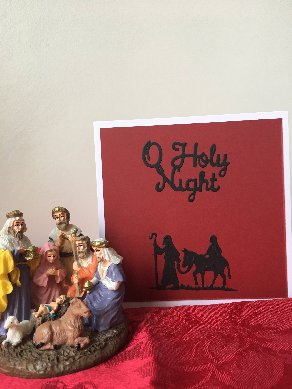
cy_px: 194
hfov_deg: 48.2
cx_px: 146
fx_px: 326
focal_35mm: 29
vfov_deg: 61.7
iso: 50
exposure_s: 1/33
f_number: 2.2
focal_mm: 4.15
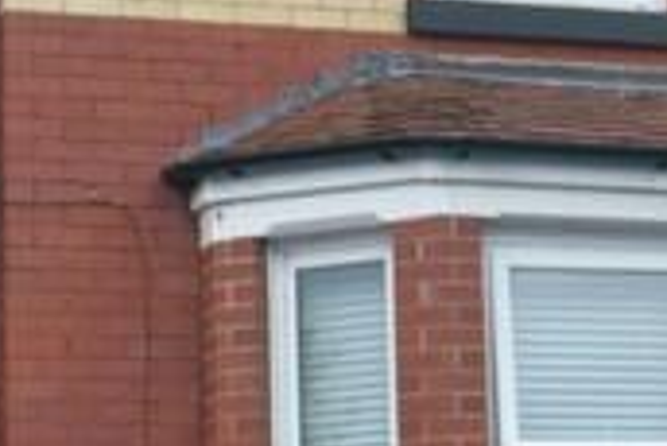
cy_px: 320
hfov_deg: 12.4
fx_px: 2985
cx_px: 810
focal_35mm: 161
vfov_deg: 8.5
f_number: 5.6
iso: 400
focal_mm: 18
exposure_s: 1/125
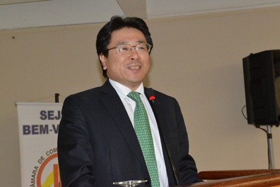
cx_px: 140
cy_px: 94
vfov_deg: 22.6
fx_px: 467
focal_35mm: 60
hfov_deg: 33.4
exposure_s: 1/60
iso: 6400
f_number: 11
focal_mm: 60
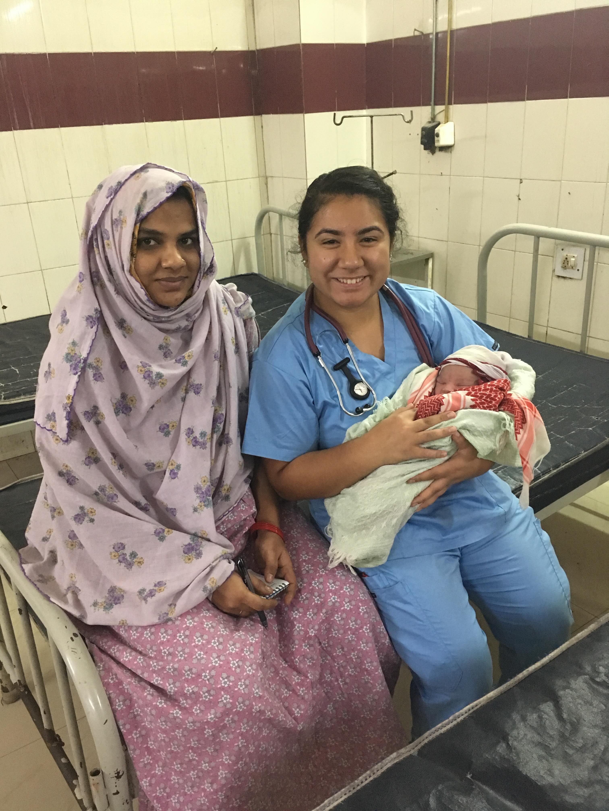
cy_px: 406
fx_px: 680
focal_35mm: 29
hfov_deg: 48.2
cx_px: 304
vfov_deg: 61.7
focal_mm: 4.15
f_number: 2.2
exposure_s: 1/17
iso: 250
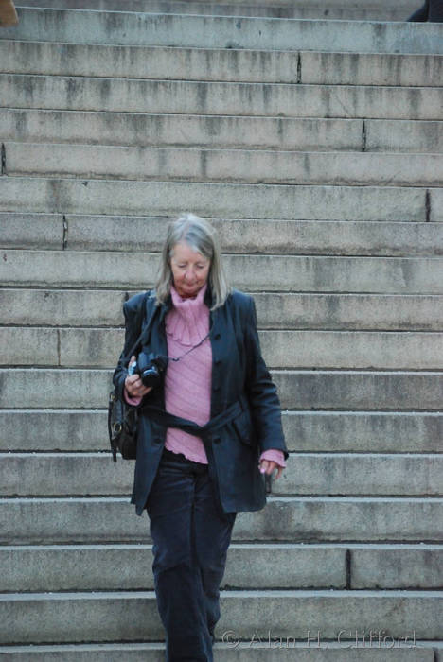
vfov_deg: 6.9
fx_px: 5526
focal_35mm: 300
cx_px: 222
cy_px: 331
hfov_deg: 4.6
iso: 1600
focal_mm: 200
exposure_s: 1/320
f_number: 5.6
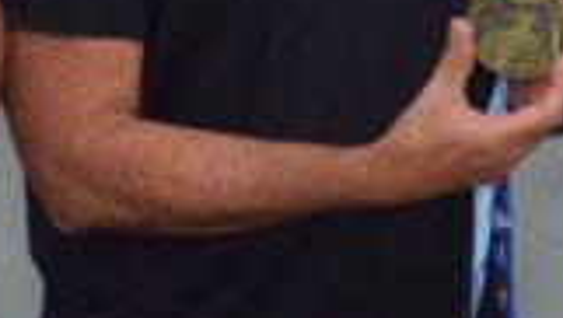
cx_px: 14
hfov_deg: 3.5
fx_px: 9198
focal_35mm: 615
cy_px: -54
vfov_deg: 2.0
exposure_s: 1/80
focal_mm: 85
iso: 800
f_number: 5.6
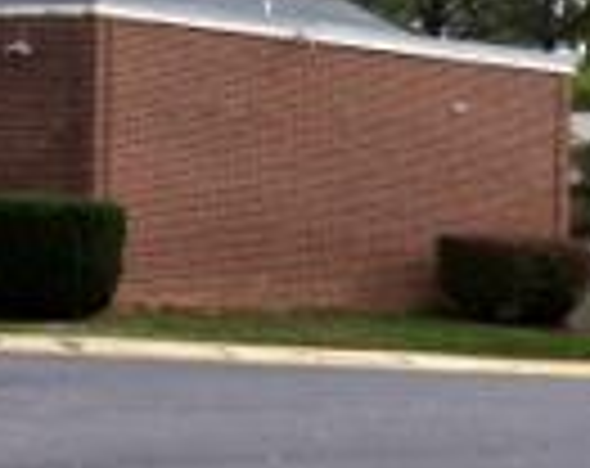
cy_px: 351
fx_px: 3360
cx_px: 838
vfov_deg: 8.0
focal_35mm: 193
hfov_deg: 9.8
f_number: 10
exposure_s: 1/200
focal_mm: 40
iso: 200
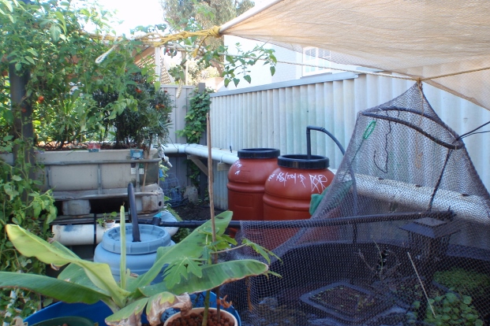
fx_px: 408
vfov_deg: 43.6
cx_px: 239
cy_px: 169
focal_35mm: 30
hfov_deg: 61.9
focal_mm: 5
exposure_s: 1/40
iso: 64
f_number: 3.5
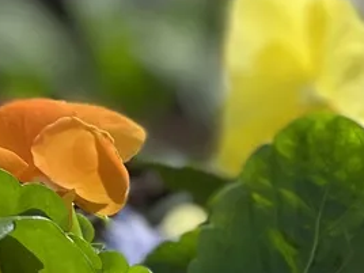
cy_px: 68
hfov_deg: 10.2
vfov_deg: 9.6
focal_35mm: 155
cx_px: -645
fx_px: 1630
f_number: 1.6
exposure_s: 1/4292
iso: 50
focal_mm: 4.2
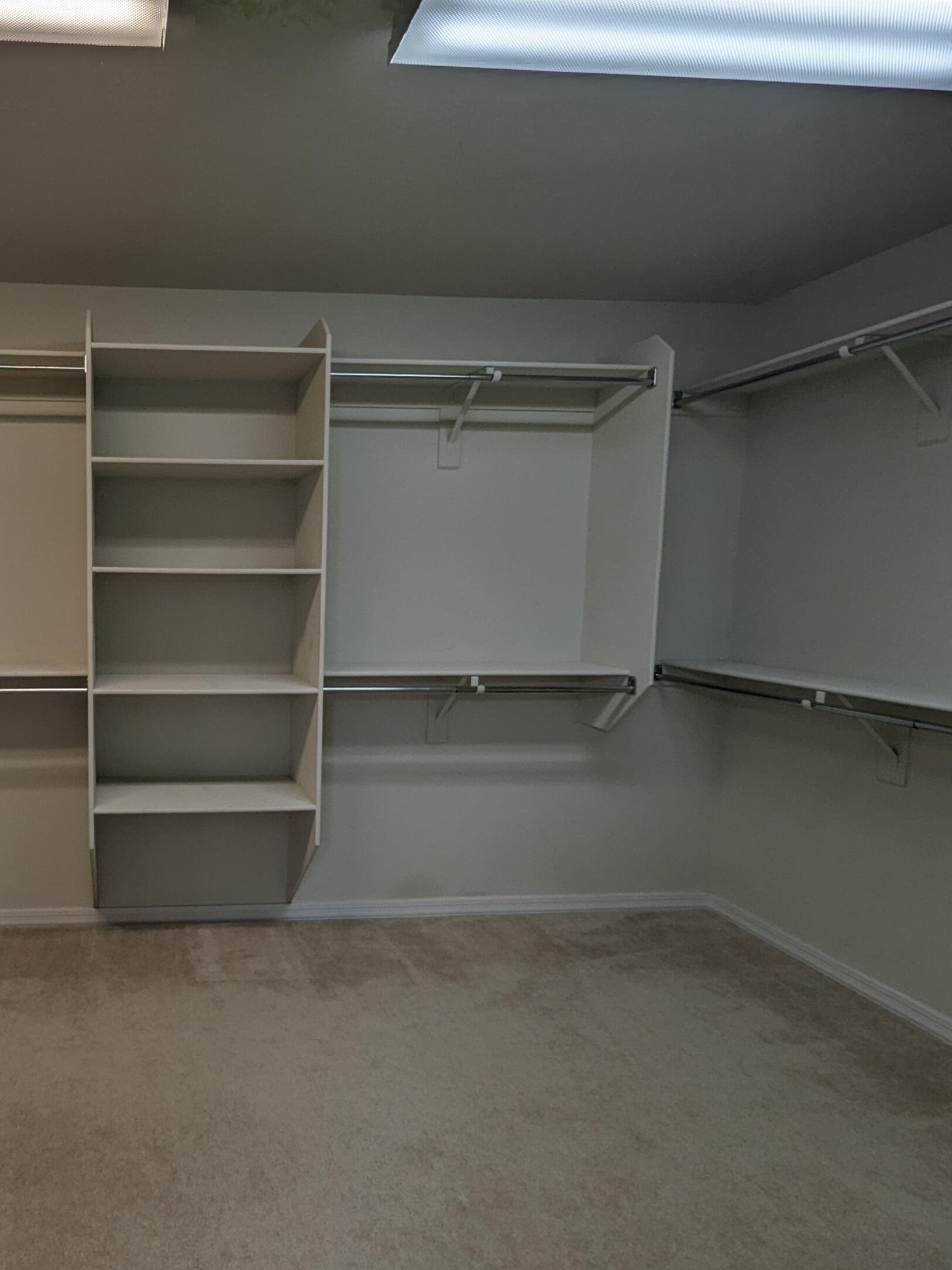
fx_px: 660
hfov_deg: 63.7
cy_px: 641
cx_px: 157
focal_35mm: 18
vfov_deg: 87.7
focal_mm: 1.95
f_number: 2.2
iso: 64
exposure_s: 1/142
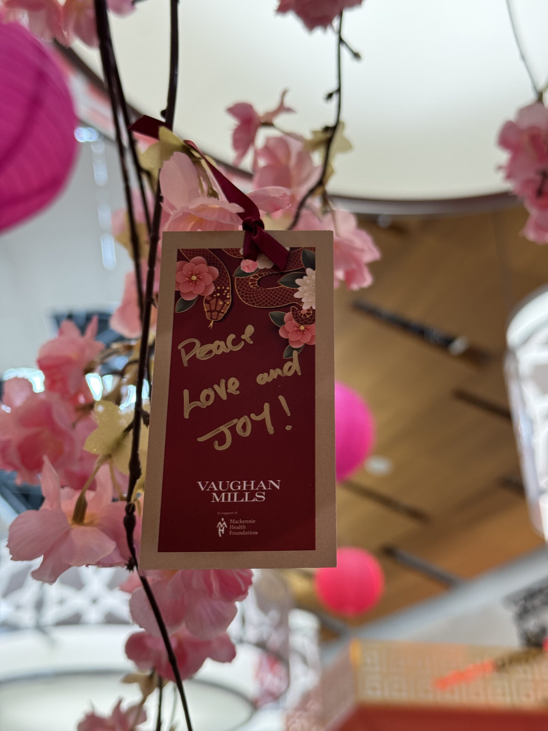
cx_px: 274
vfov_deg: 39.7
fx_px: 1013
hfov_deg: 30.3
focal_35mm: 48
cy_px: 366
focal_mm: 6.76
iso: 160
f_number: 1.78
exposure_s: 1/60
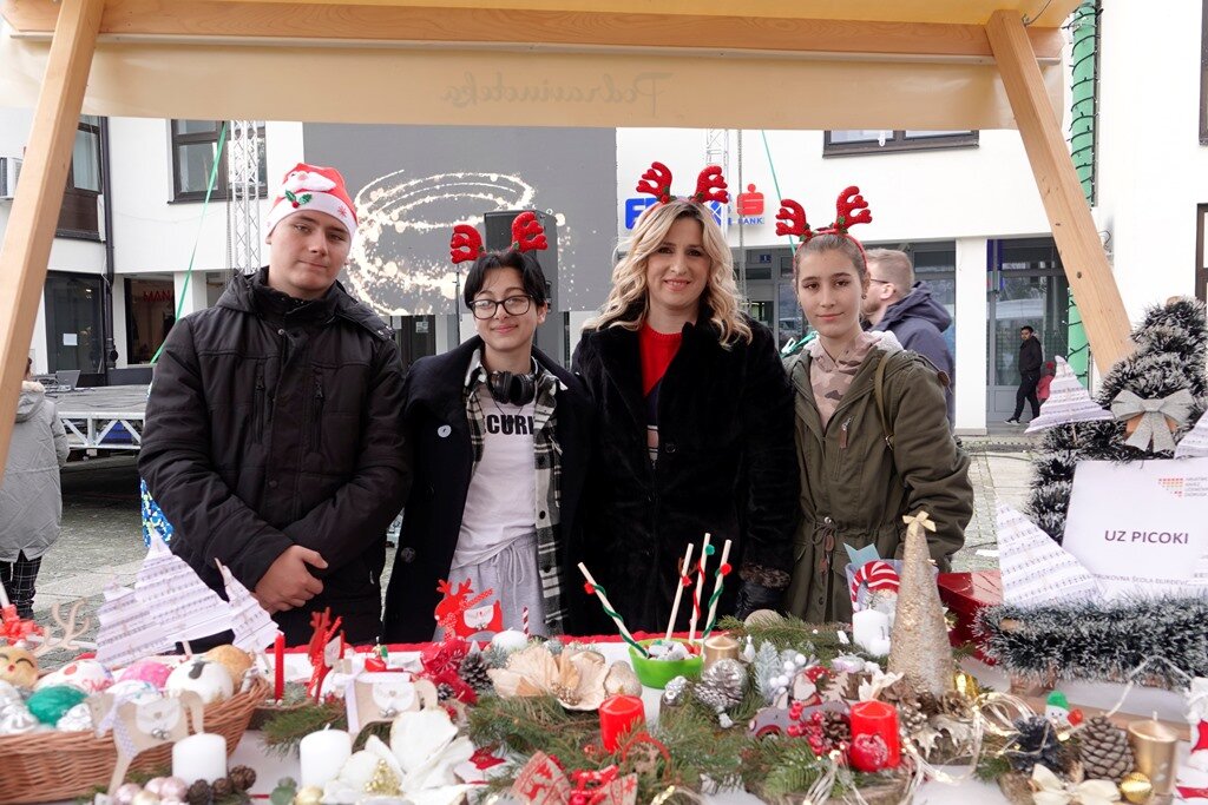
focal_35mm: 29
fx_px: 973
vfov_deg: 45.0
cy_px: 402
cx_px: 604
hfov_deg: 63.7
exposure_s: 1/100
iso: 100
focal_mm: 10.59
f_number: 2.8
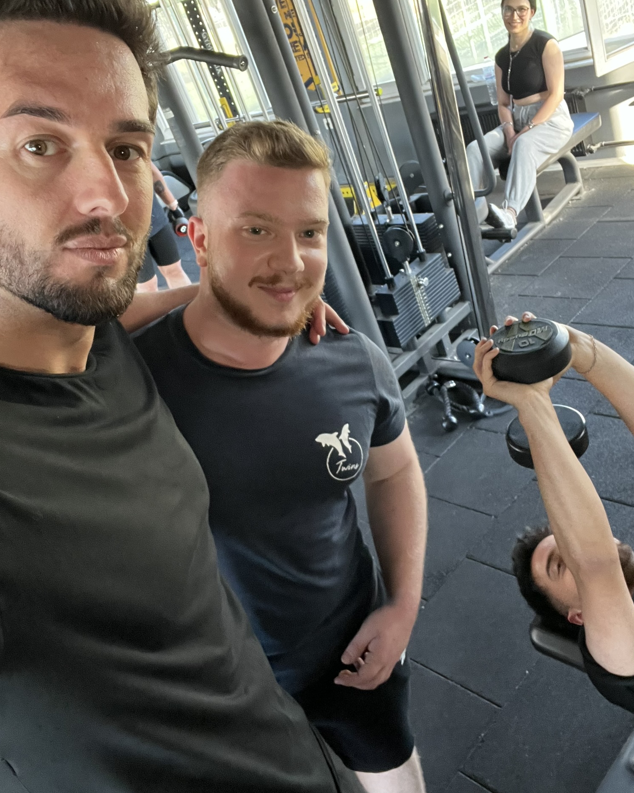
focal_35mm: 32
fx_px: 751
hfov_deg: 45.8
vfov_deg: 55.6
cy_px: 378
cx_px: 319
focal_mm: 2.71
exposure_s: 1/40
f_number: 2.2
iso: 400
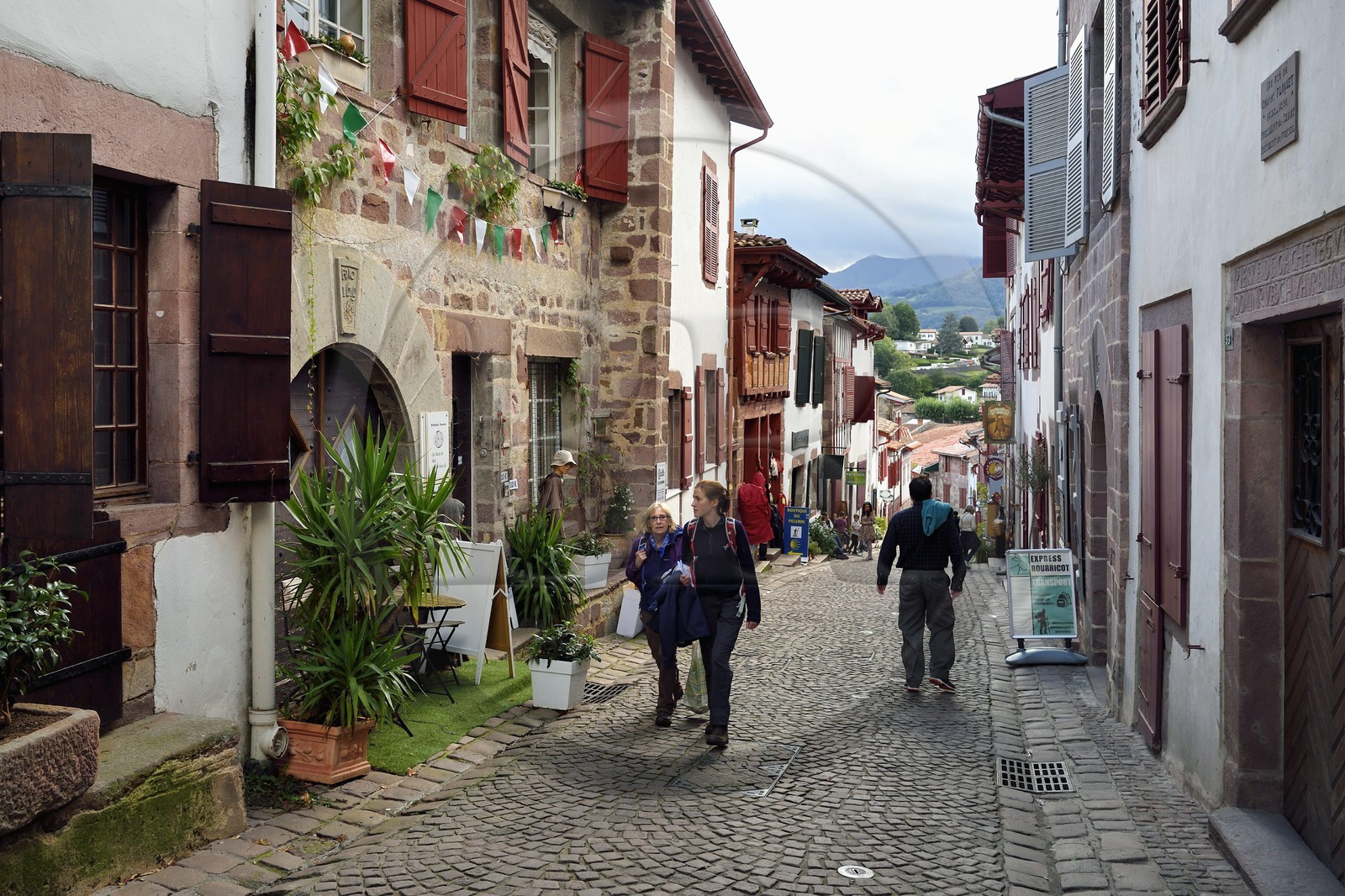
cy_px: 448
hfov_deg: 58.7
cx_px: 672
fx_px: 1195
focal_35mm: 32
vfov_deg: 41.1
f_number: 6.3
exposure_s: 1/80
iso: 200
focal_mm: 32
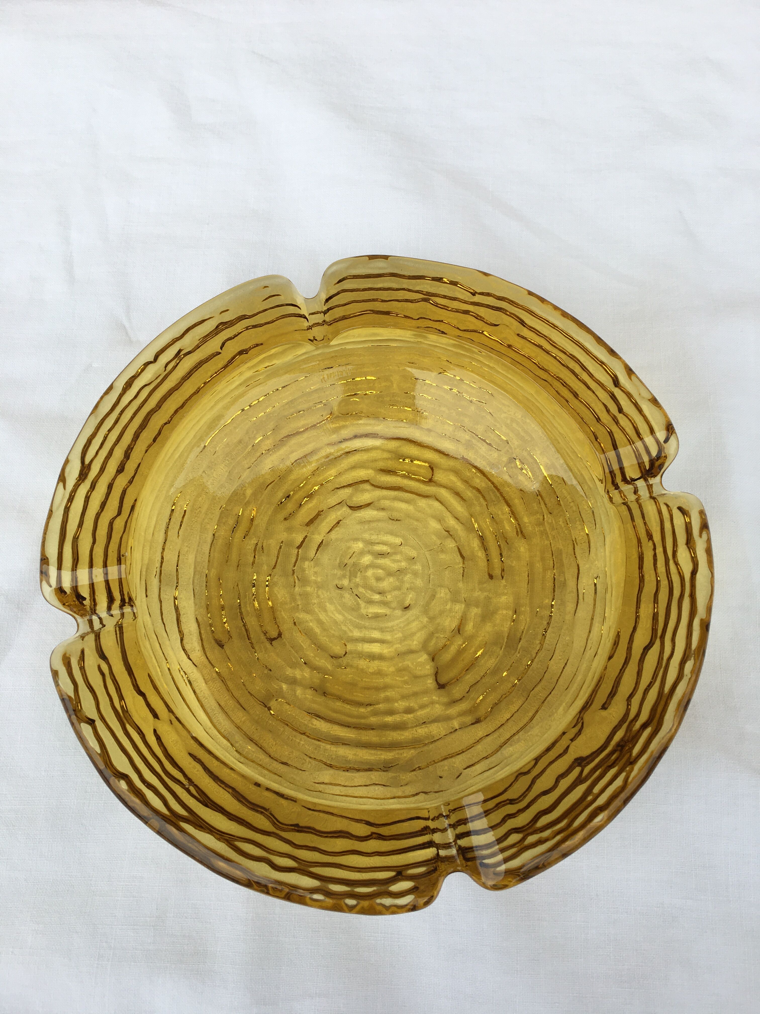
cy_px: 507
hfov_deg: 48.2
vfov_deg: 61.7
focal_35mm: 29
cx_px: 380
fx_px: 849
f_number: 2.2
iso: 25
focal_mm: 4.15
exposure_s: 1/316
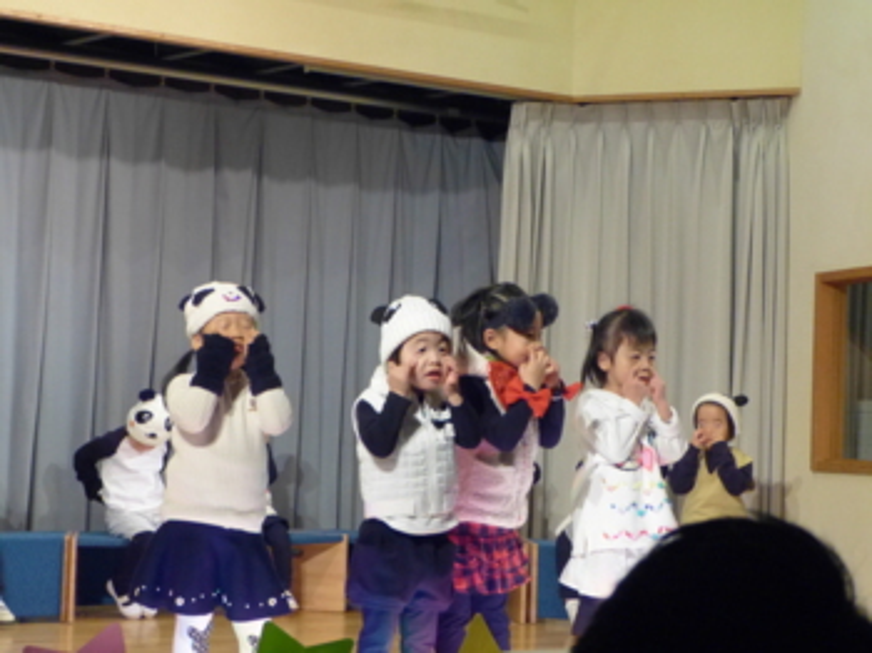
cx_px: 436
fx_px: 2140
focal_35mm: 85
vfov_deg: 17.3
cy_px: 326
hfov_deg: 23.0
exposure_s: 1/100
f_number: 3.4
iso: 800
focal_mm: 14.5
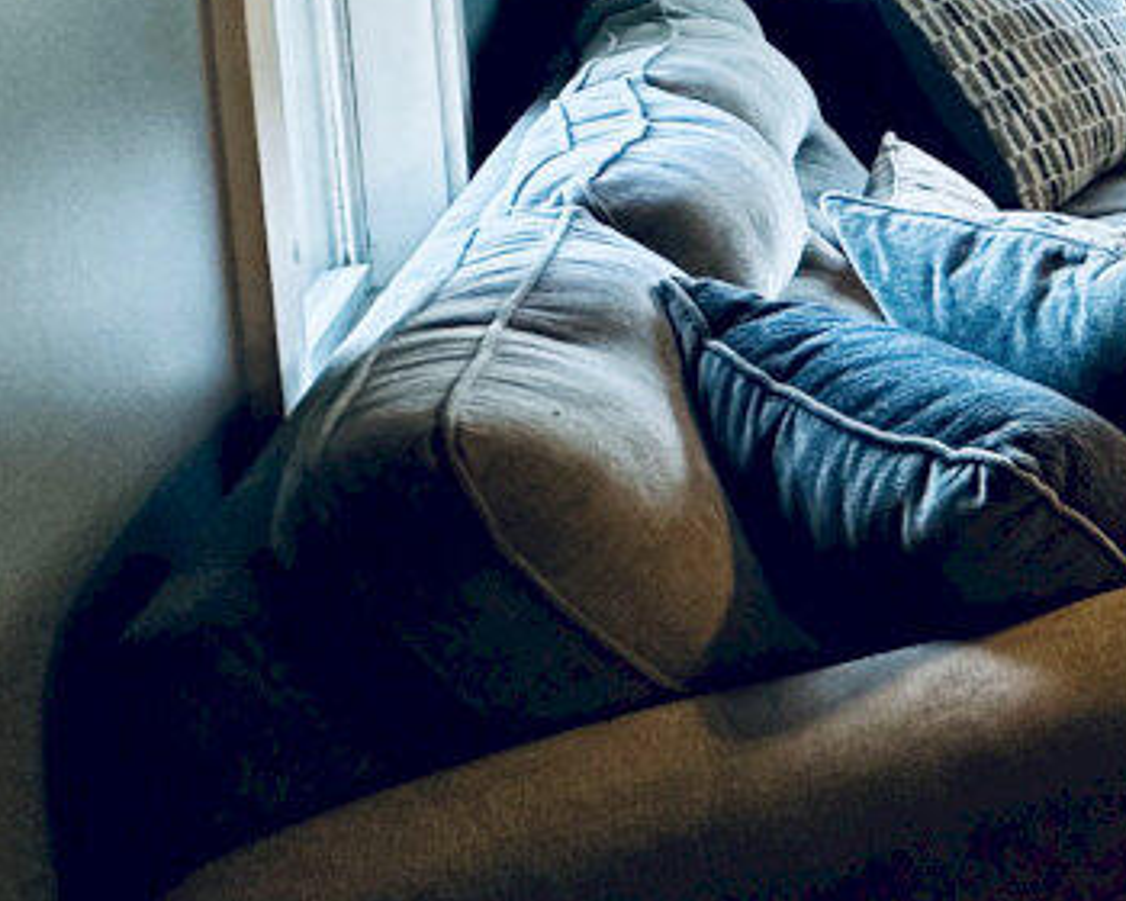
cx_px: 1929
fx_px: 1733
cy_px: -164
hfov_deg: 23.2
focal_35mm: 52
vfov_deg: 26.2
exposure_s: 1/60
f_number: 2.2
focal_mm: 2.22
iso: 320
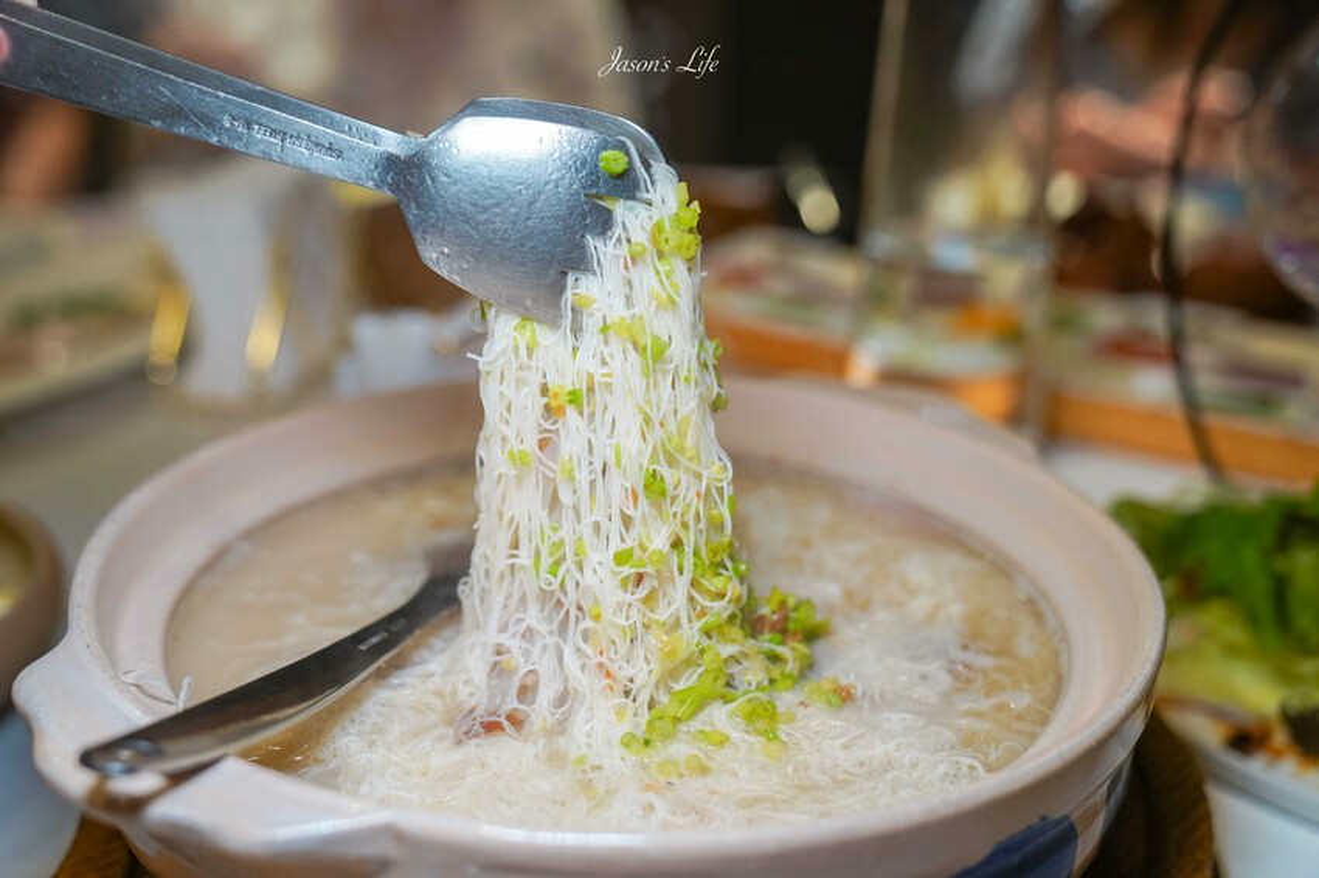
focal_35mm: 44
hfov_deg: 44.5
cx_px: 660
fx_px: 1611
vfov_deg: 30.5
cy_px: 439
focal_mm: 44
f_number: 2.8
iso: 100
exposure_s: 1/50
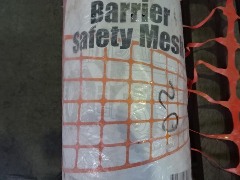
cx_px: 120
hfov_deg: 71.6
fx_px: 166
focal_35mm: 24
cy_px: 90
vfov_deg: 56.8
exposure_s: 1/30
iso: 250
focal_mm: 4.1
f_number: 3.5
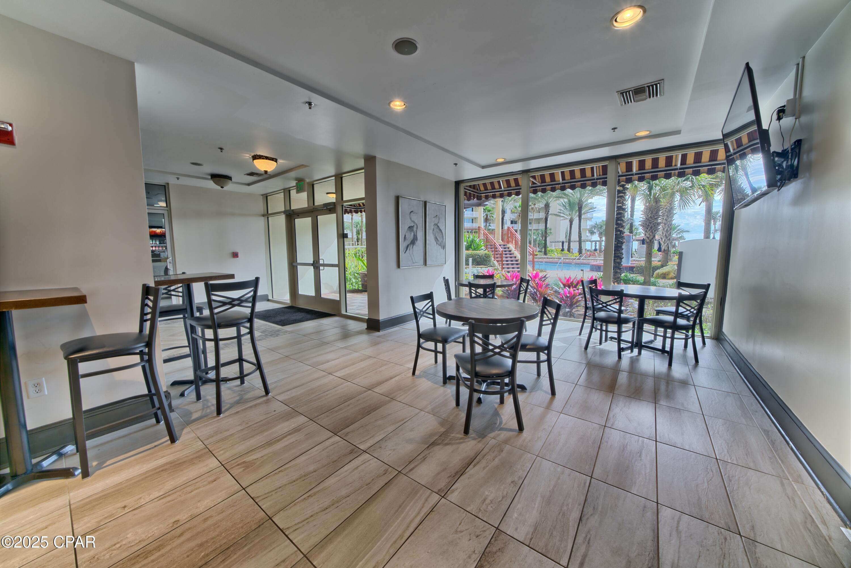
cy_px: 284
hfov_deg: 112.6
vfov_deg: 90.0
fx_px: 284
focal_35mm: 12
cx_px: 426
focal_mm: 12
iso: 200
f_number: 19
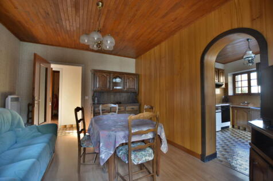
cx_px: 136
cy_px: 90
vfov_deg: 77.3
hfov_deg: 100.4
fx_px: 114
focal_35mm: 15
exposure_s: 1/15
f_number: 3.5
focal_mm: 10
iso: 220
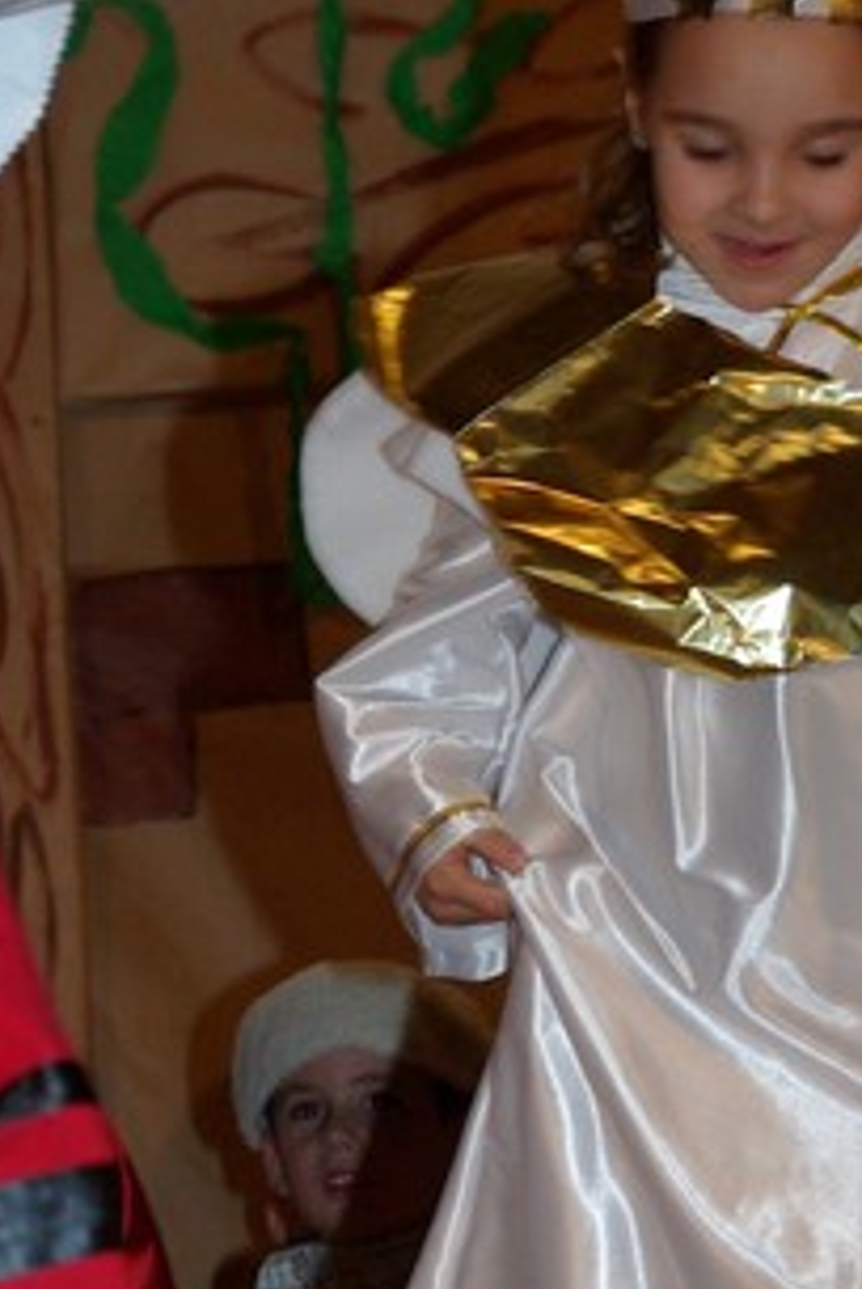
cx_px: -408
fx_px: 9030
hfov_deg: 5.4
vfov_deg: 8.2
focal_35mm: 252
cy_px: 942
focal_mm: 50
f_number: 5.6
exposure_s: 1/60
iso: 400
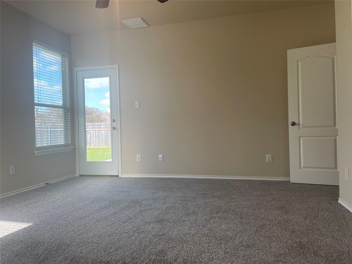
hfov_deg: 67.3
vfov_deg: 53.1
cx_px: 176
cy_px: 132
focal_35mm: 26
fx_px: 264
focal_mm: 4.2
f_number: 1.6
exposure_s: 1/222
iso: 32
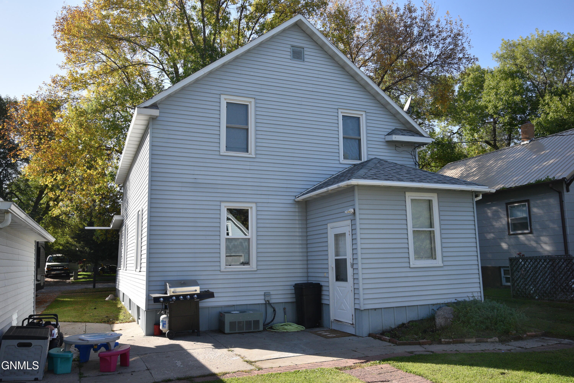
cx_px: 287
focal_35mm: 29
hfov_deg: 63.7
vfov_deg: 45.0
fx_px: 462
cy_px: 192
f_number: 13
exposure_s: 1/640
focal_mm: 29
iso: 1000
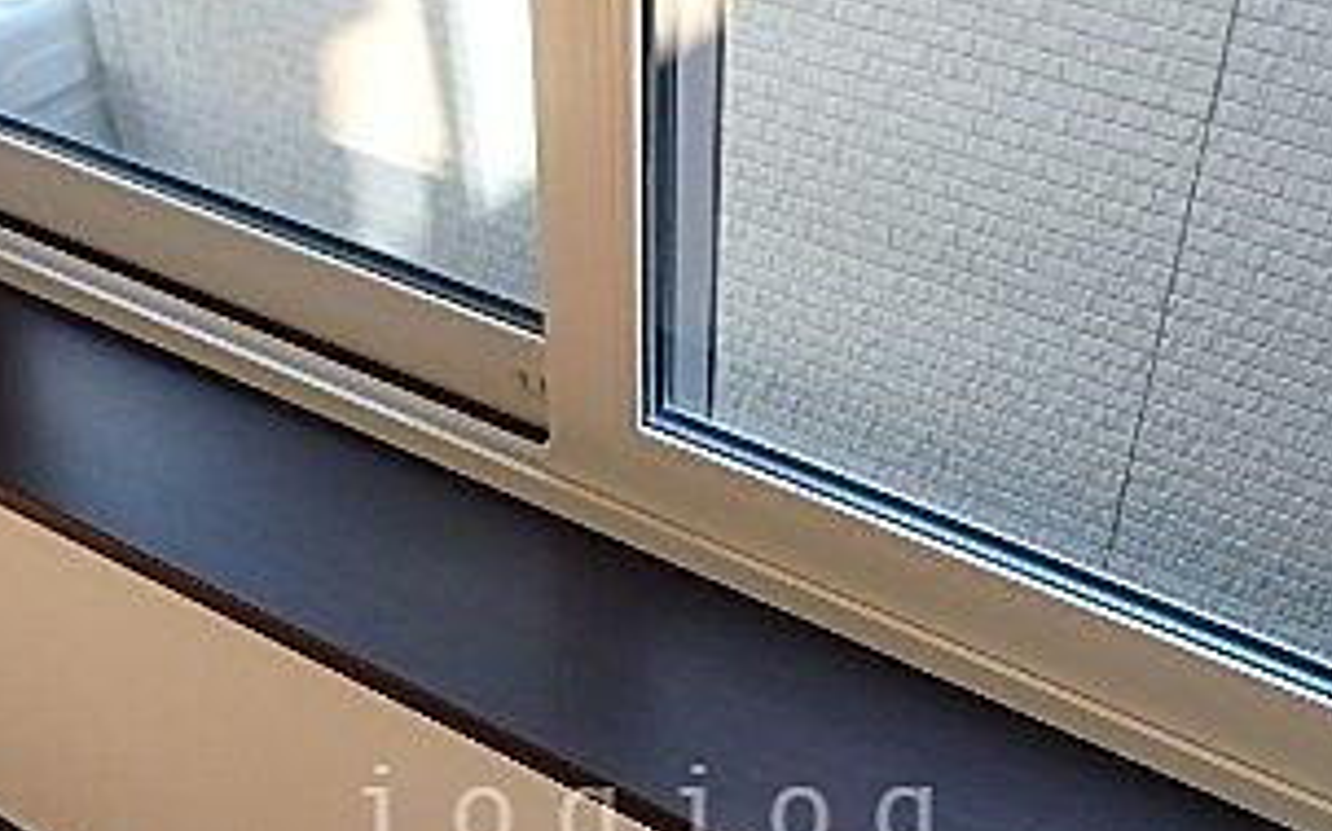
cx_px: 655
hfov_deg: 42.7
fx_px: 1705
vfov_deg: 26.1
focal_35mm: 47
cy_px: 818
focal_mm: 3.7
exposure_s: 1/50
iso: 200
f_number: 3.5
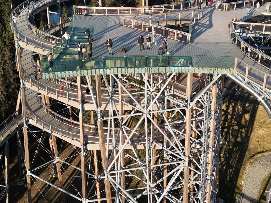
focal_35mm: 43
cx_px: 156
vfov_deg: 32.5
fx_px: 337
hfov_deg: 43.7
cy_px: 35
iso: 150
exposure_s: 1/160
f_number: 1.7
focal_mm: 6.7
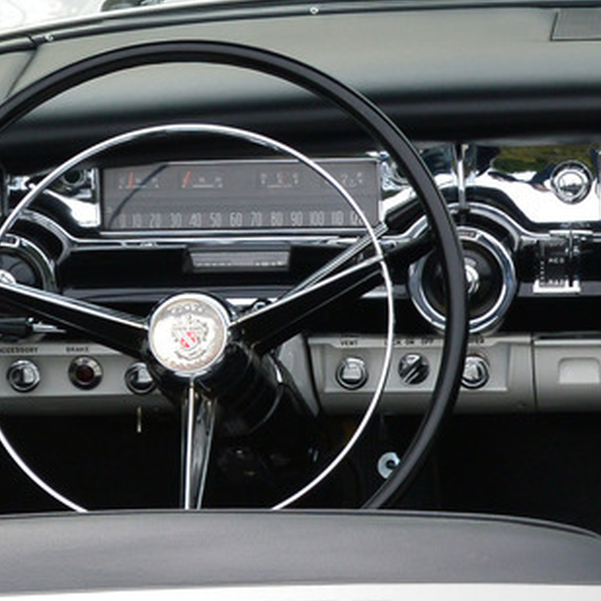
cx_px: 658
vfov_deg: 8.6
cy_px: 370
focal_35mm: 204
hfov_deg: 8.5
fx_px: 4007
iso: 200
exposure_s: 1/200
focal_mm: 27.5
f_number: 5.6
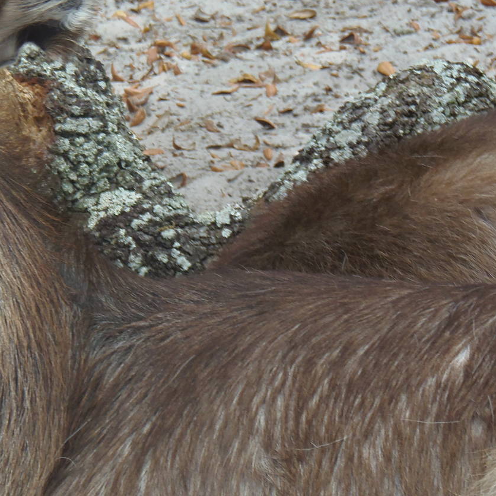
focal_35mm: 472
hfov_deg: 3.7
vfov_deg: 3.7
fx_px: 7652
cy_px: 150
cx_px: 94
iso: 80
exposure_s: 1/80
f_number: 5.2
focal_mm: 51.7
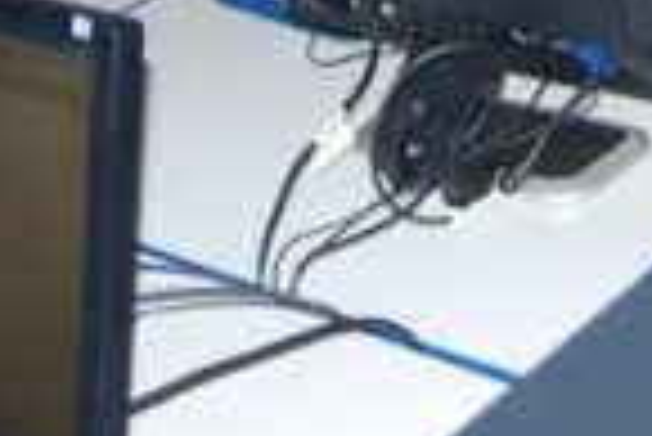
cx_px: 472
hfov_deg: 17.2
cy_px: -443
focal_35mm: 118
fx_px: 2141
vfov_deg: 10.6
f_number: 3.5
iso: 200
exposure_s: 1/60
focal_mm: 19
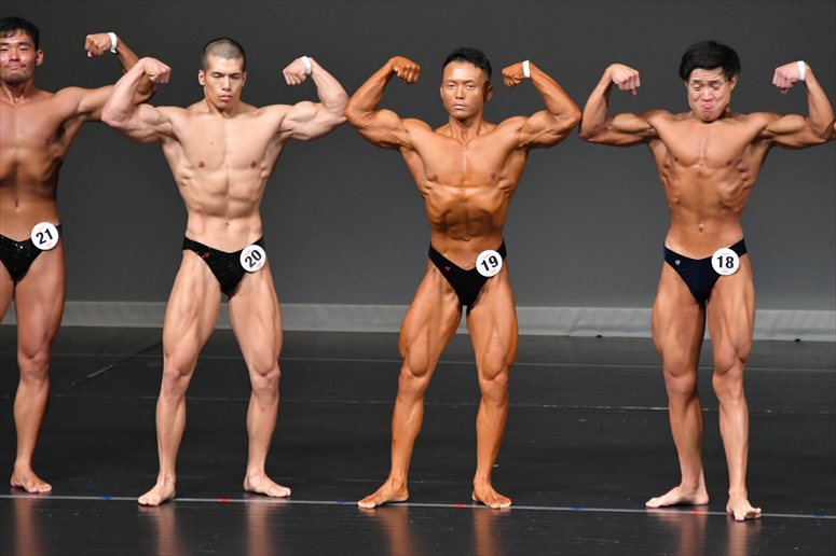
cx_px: 418
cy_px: 278
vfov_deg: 4.0
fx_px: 8008
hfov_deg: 6.0
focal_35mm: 345
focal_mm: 230
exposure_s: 1/400
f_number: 5.6
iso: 4000
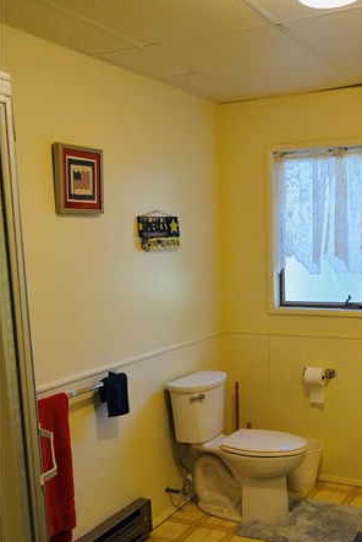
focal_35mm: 39
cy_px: 340
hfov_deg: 33.8
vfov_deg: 49.0
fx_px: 587
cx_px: 257
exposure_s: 1/60
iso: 640
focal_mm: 18
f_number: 4
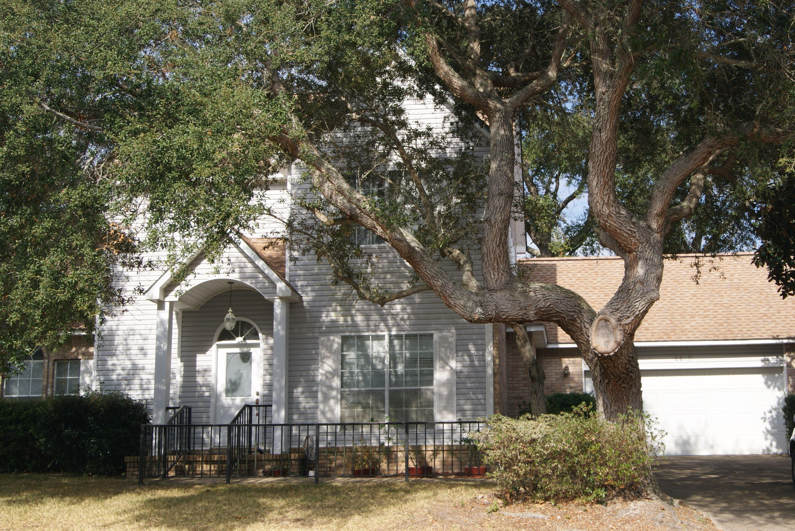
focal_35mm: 45
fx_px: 995
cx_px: 398
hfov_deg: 43.6
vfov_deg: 29.9
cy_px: 266
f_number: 13
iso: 100
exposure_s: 1/100
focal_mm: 30
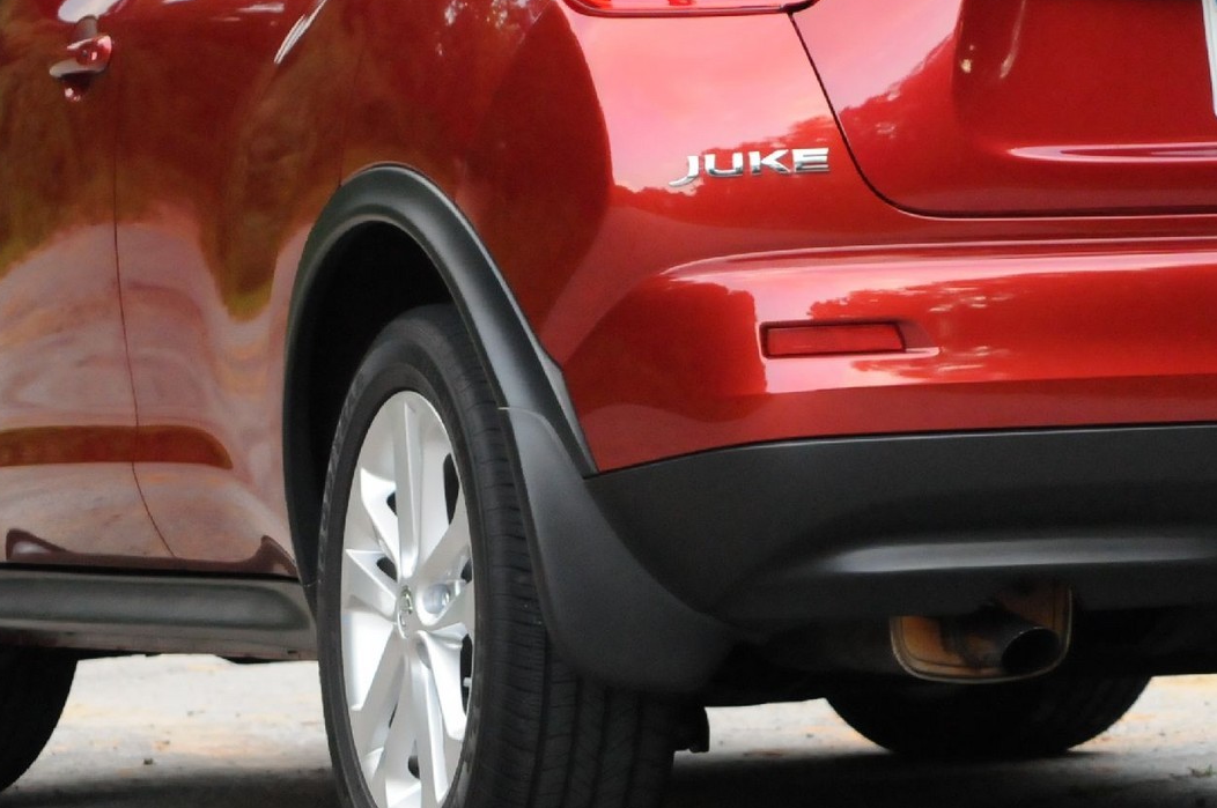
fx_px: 11076
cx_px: 893
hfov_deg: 6.3
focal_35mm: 328
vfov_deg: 4.2
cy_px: 184
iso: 2000
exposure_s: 1/500
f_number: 5.6
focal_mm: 92
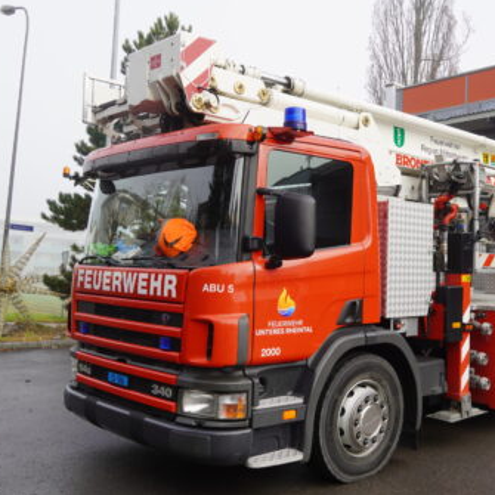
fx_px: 631
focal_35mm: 39
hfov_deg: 42.2
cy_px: 246
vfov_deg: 42.8
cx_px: 332
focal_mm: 20
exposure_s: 1/100
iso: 100
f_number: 6.3
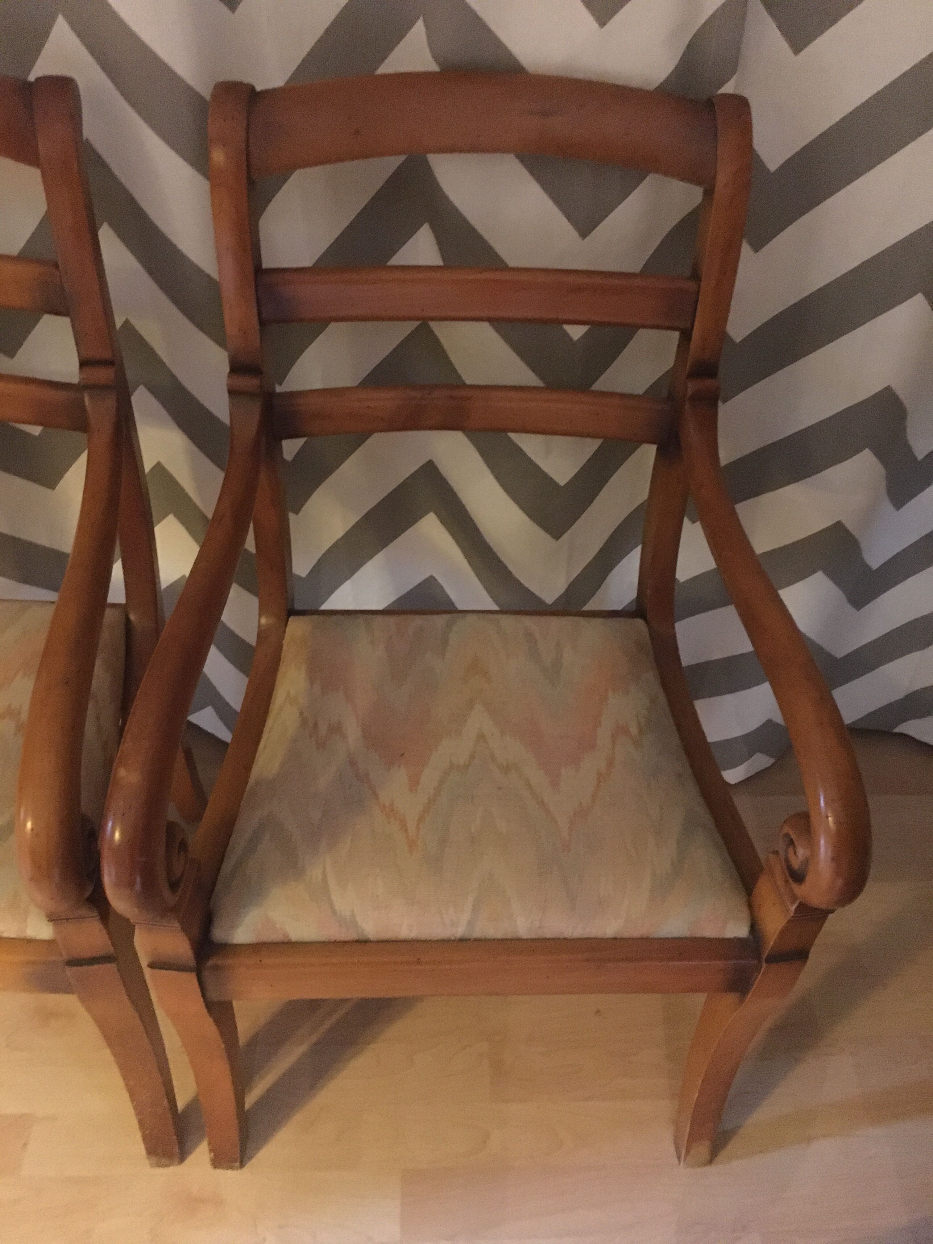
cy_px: 622
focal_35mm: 29
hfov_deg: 48.2
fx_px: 1042
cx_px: 466
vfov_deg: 61.7
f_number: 2.2
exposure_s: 1/17
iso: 800
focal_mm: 4.15
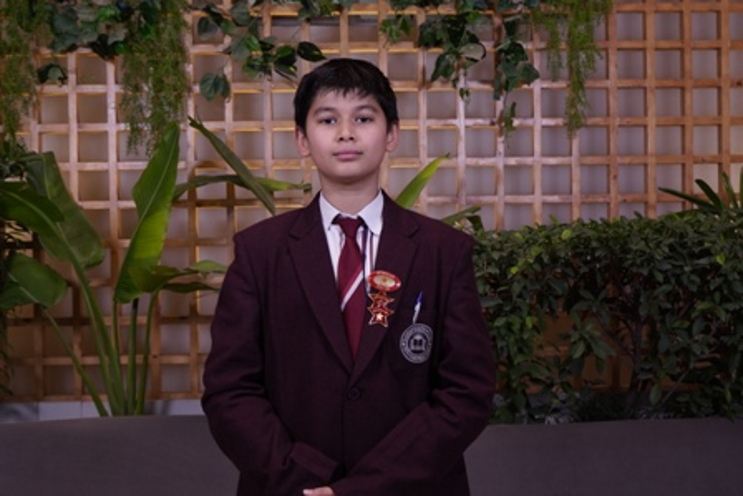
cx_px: 372
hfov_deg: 43.6
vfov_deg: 29.9
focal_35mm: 45
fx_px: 929
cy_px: 248
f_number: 5
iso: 400
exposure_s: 1/125
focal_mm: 30
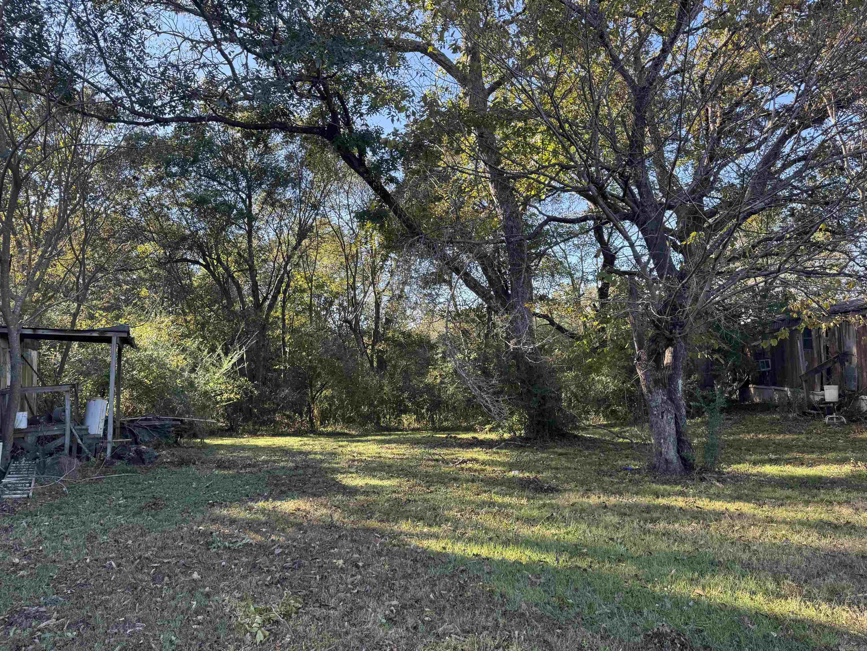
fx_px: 601
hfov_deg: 71.6
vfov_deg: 56.8
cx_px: 434
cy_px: 326
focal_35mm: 24
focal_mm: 6.76
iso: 64
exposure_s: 1/272
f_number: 1.78
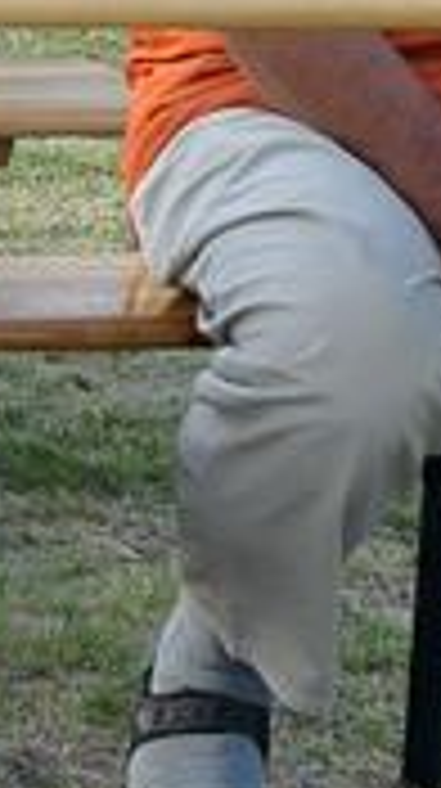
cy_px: -74
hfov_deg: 3.2
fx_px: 7655
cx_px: -742
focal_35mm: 367
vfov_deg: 5.9
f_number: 9
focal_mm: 48
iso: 800
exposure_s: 1/320
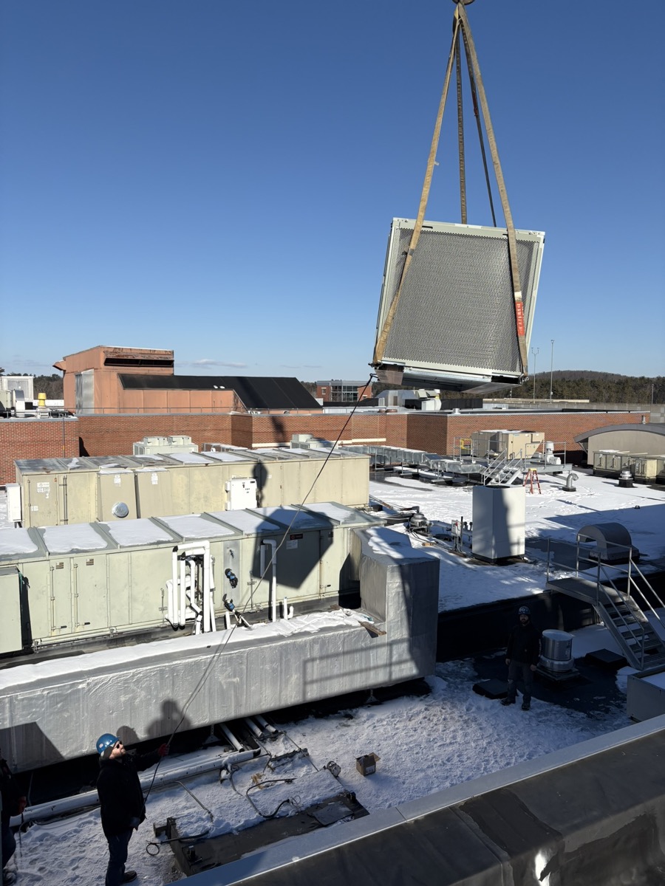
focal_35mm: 26
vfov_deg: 67.3
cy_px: 443
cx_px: 332
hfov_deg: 53.1
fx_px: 666
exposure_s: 1/6993
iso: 50
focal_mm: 5.96
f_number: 1.6
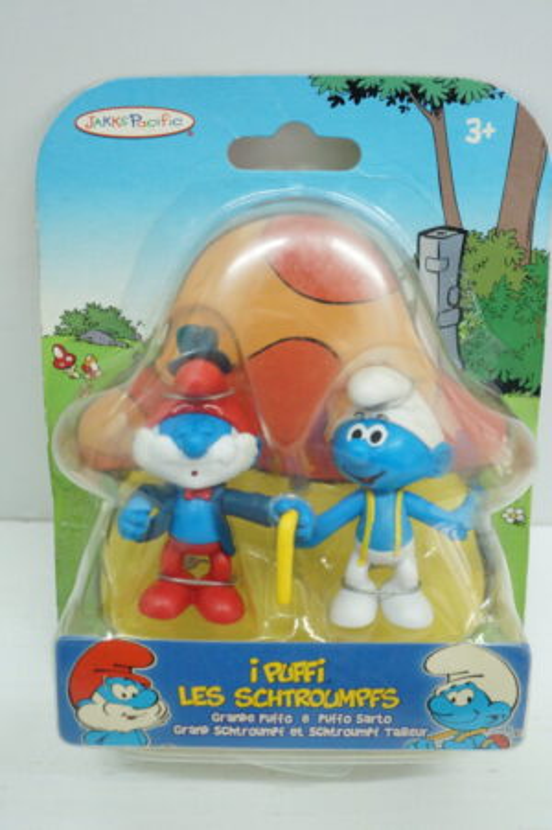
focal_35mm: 33
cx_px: 276
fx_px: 760
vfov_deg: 57.3
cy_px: 415
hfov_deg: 39.9
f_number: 5.6
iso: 2000
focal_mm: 22
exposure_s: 1/60
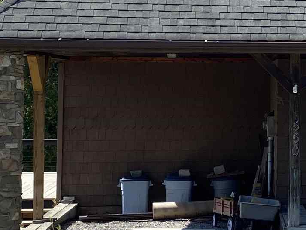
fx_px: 990
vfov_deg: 13.2
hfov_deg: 16.6
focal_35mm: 112
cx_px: 391
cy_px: 56
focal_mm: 4.25
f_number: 1.8
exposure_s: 1/2066
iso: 32
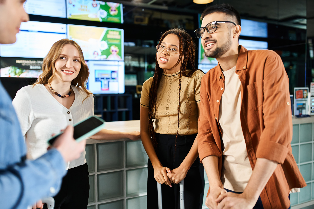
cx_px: 157
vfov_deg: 37.9
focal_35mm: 35
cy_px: 104
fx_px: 305
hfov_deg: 54.4
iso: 1000
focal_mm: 35
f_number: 2
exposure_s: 1/250
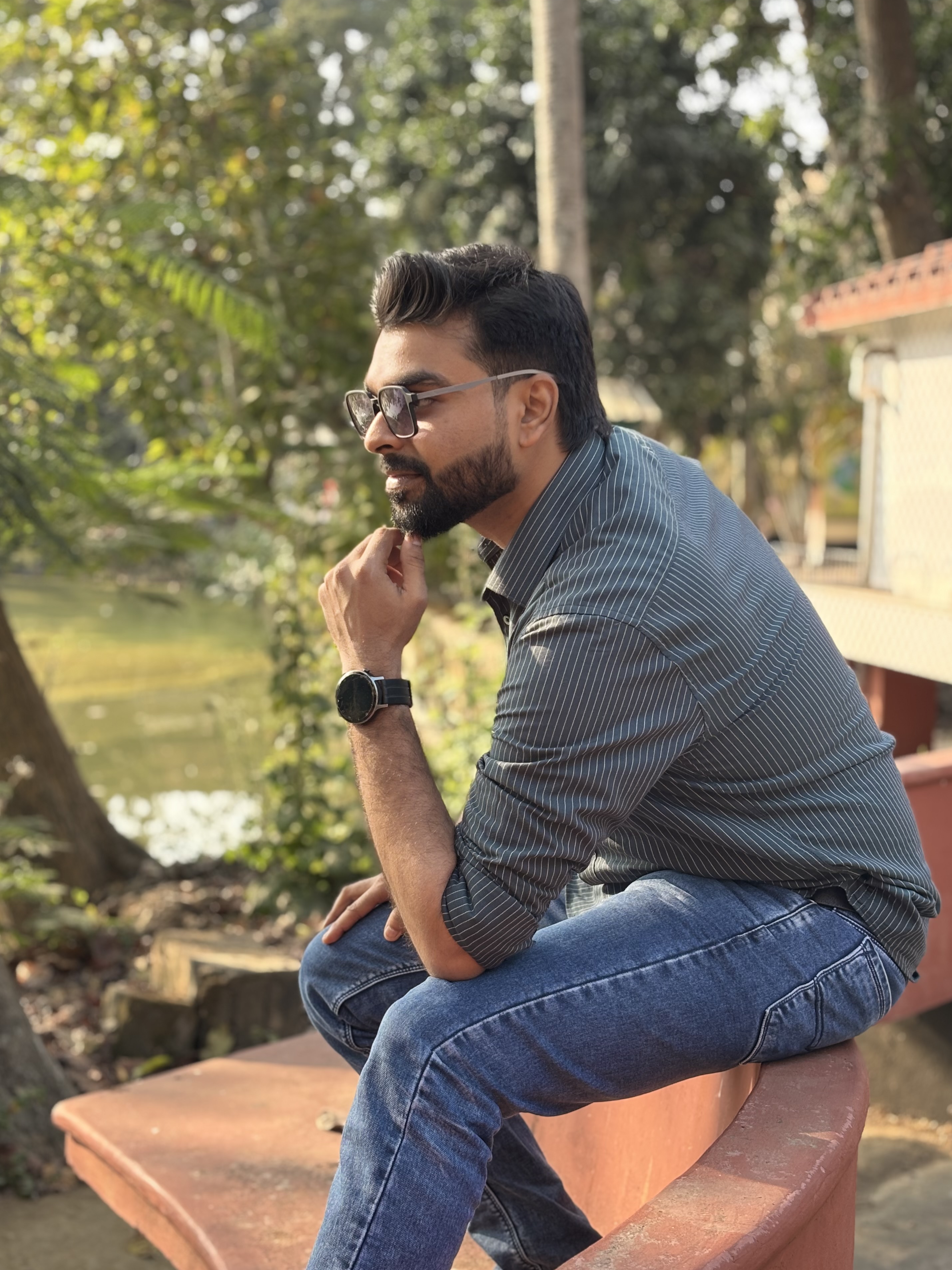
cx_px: 461
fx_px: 2017
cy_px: 651
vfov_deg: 34.9
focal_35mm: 55
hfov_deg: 26.6
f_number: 1.6
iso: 32
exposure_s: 1/229
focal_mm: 5.96
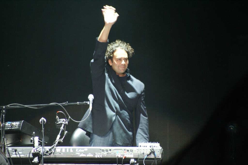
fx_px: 3099
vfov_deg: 3.1
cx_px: 124
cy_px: 82
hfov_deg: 4.6
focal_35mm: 450
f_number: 5.6
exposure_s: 1/40
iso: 400
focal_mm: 300
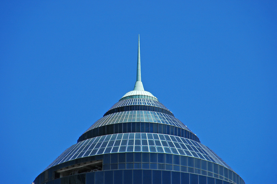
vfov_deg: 4.6
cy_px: 92
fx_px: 2306
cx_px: 138
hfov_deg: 6.9
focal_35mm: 300
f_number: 7.1
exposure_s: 1/800
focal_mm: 200
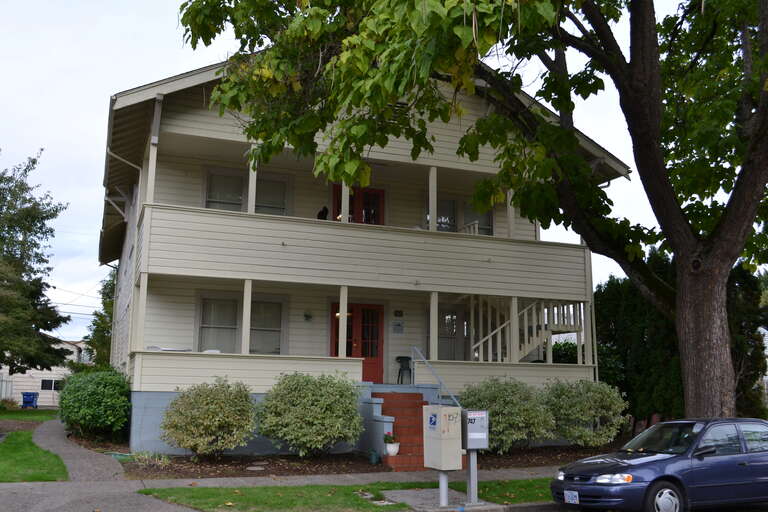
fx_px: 768
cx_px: 384
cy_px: 256
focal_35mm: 36
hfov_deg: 53.1
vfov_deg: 36.9
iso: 100
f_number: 6.3
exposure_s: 1/160
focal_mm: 24
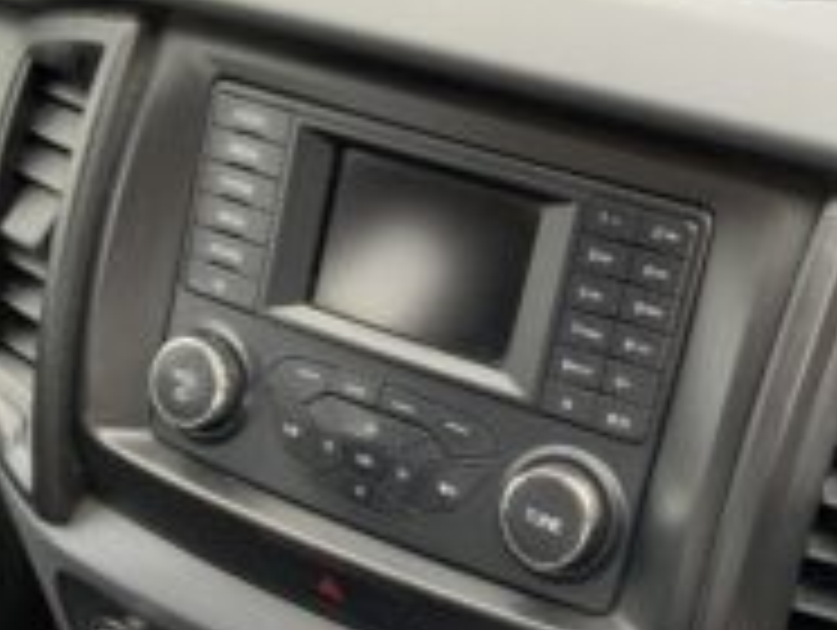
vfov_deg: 26.1
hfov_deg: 33.8
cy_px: 400
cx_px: 590
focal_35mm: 56
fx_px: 1356
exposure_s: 1/113
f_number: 1.8
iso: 64
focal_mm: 3
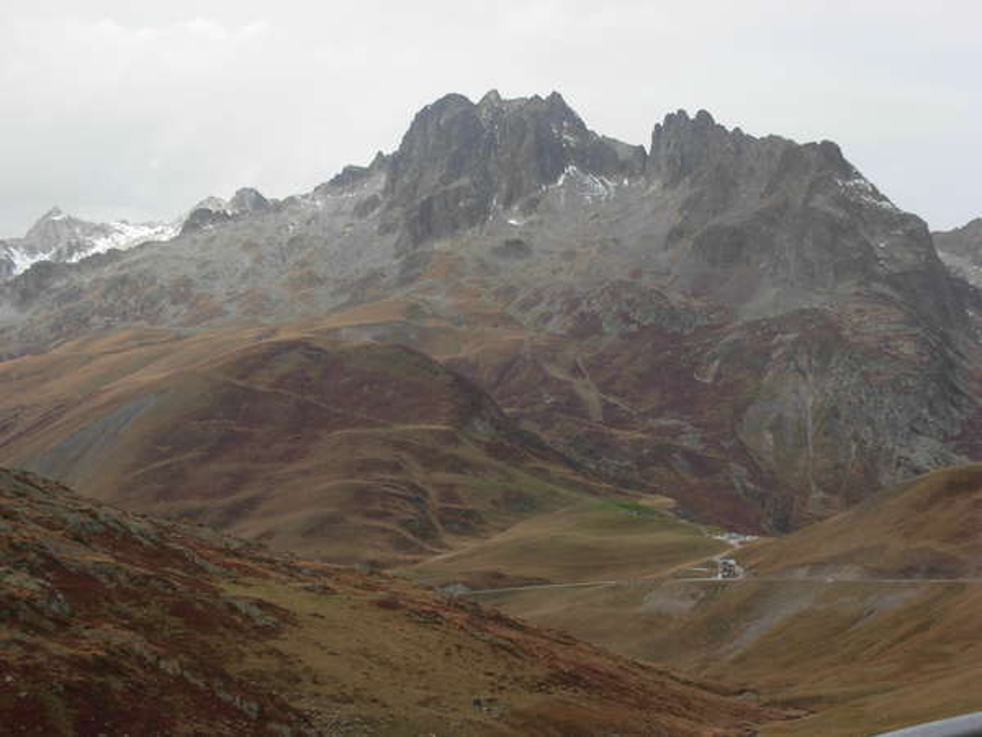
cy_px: 368
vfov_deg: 21.0
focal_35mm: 70
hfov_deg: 27.8
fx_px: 1986
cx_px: 491
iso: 79
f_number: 3.5
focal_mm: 11.5
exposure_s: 1/813
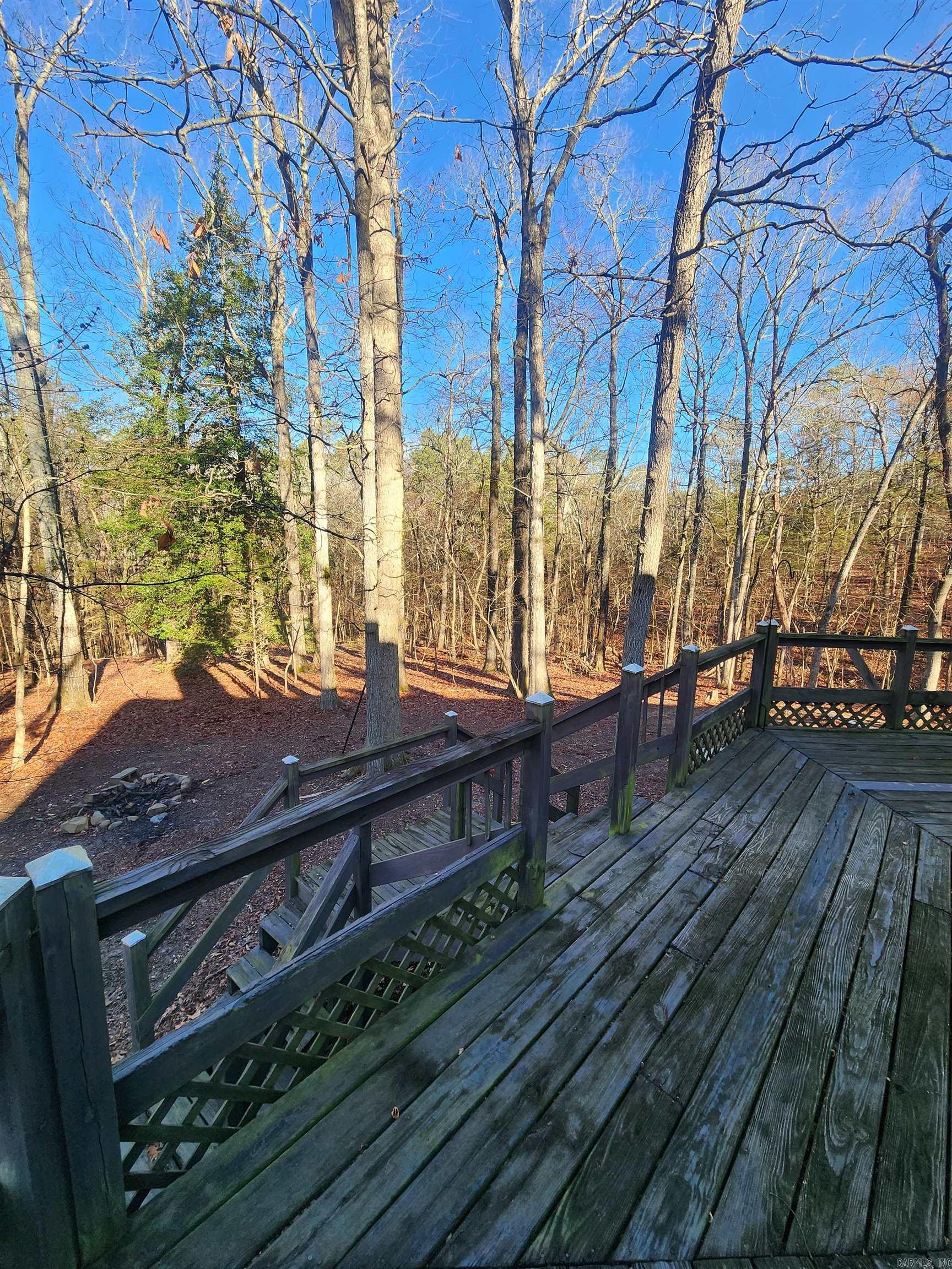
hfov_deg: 89.9
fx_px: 477
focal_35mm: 13
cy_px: 634
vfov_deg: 106.2
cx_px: 476
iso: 50
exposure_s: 1/277
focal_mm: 2.2
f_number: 2.2
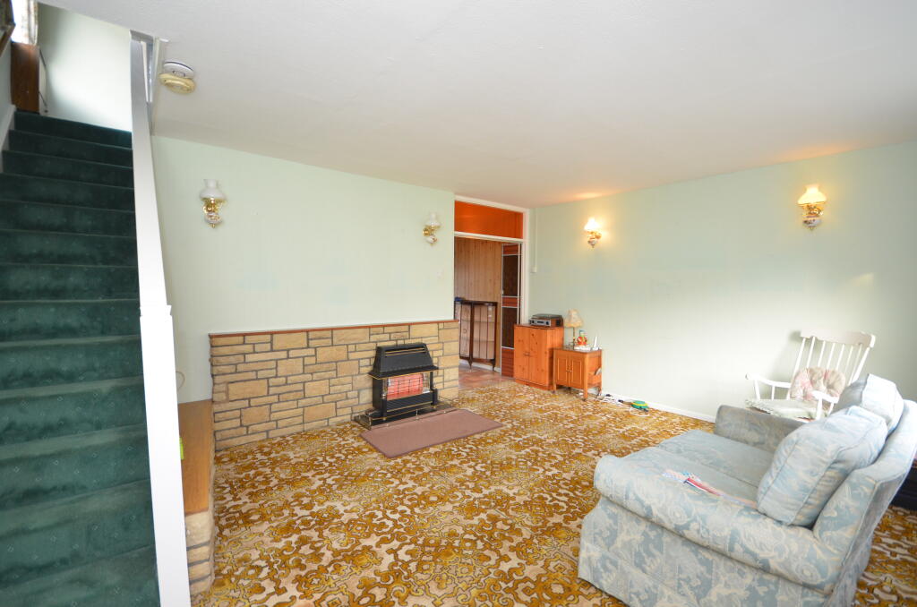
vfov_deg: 77.1
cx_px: 458
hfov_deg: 100.5
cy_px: 304
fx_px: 381
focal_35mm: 15
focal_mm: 10
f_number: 4
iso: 900
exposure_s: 1/60
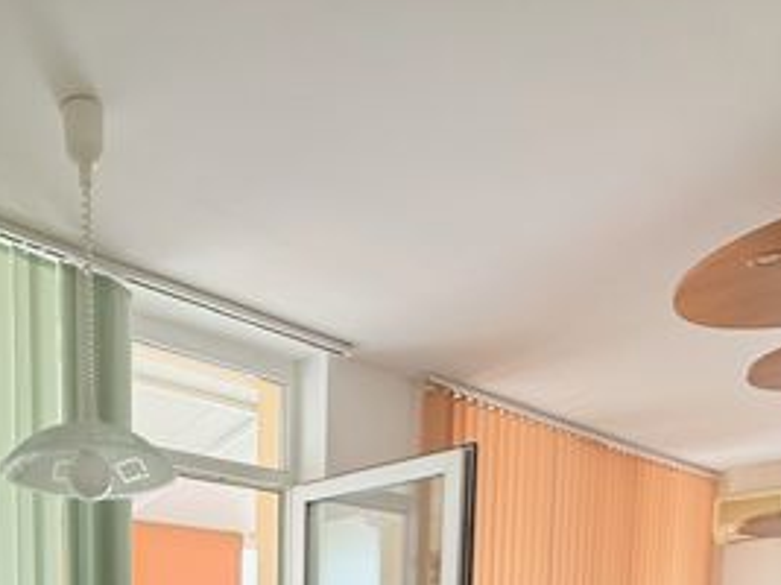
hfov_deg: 47.8
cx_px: 174
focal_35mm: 37
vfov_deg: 30.5
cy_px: 760
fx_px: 834
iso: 160
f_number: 2.2
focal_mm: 2.22
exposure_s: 1/99
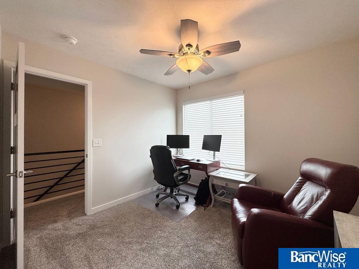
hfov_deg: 102.1
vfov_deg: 85.7
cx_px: 180
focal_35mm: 14
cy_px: 134
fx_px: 145
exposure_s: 1/120
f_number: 2.2
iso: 64
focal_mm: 2.22
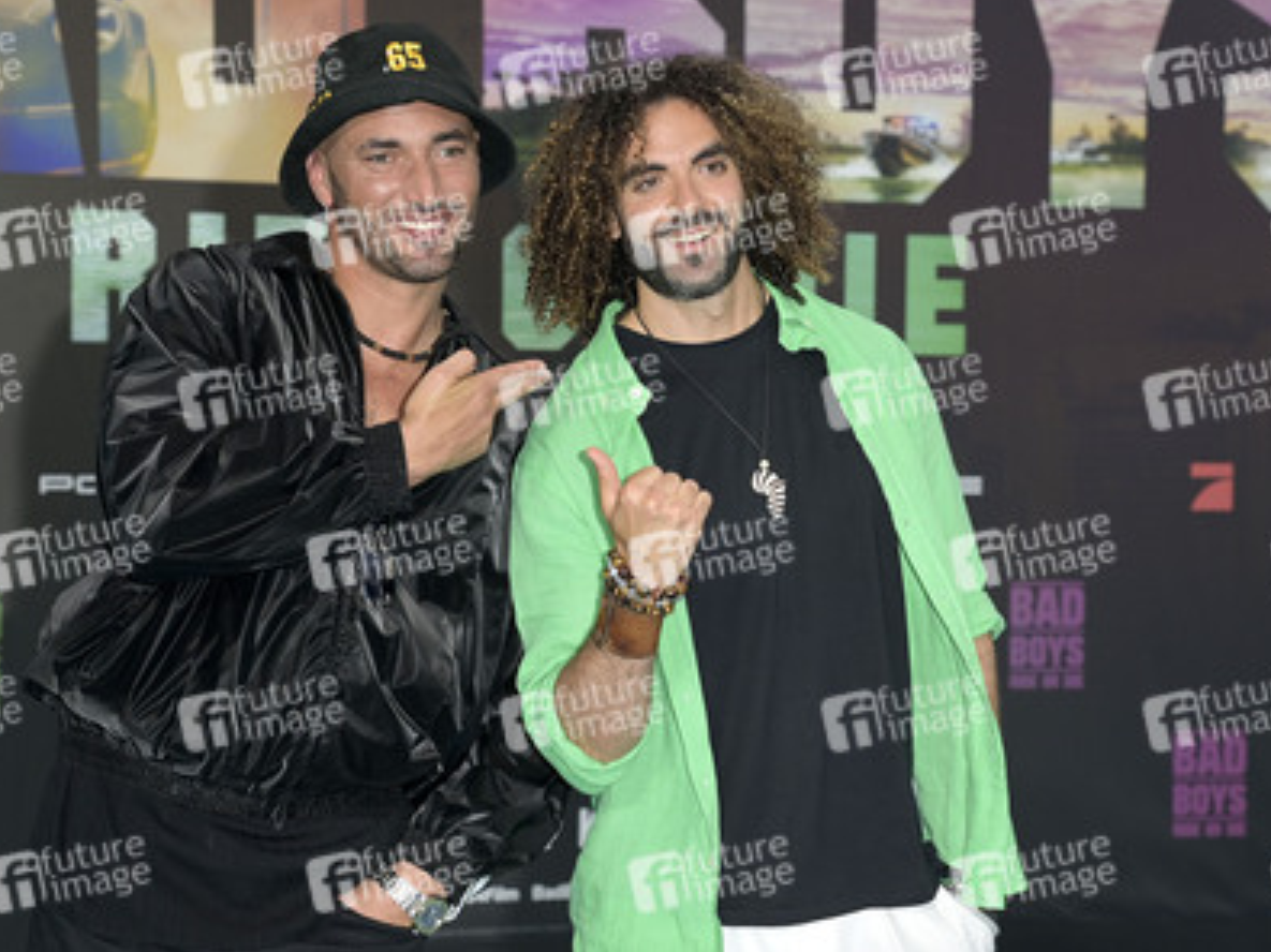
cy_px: 473
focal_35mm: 90
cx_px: 626
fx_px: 3304
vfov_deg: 16.4
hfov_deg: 21.8
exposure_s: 1/250
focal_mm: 82
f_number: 5.6
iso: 320
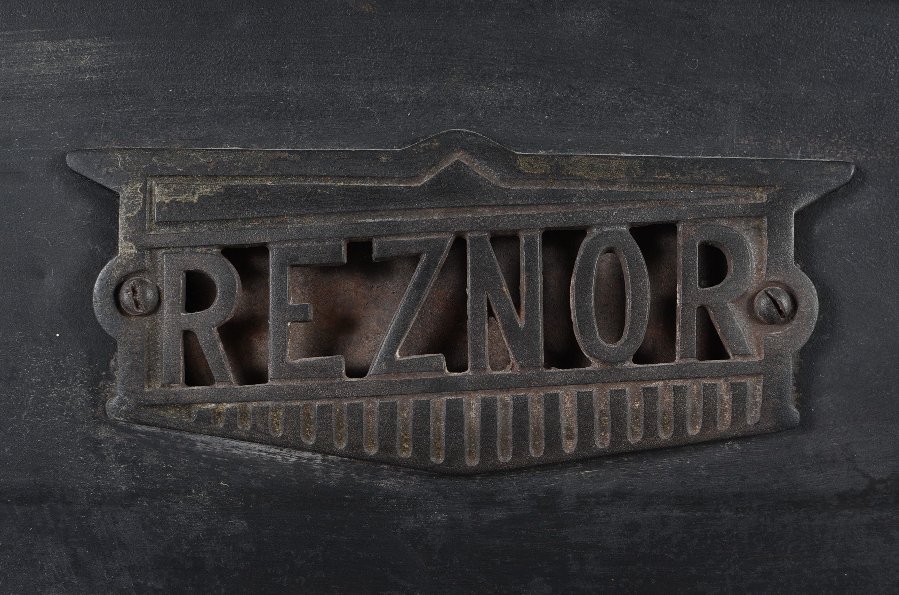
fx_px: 1308
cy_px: 298
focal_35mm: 52
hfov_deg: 37.9
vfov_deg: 25.6
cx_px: 450
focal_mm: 35
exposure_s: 1/125
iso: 100
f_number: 5.6
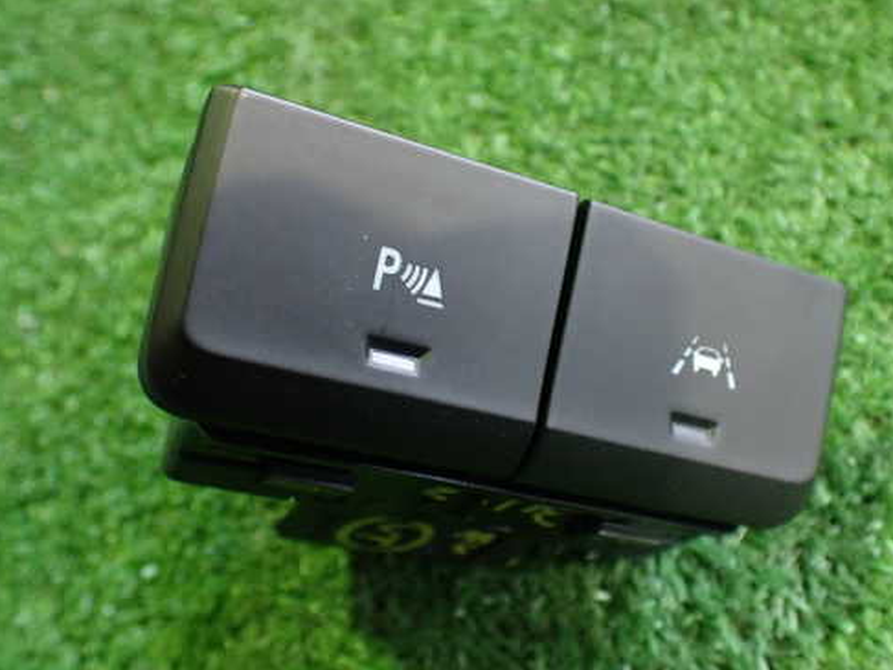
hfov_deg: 50.1
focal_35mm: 37
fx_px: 955
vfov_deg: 38.7
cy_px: 307
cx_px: 483
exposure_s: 1/50
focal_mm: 5.4
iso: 800
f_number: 2.3
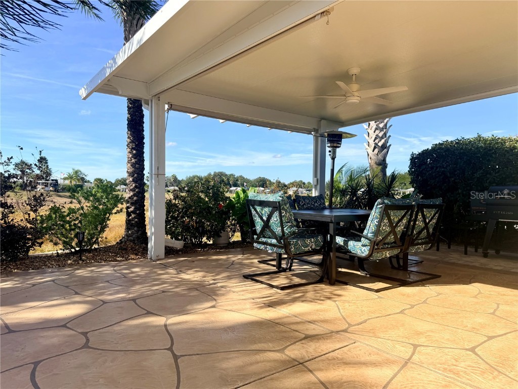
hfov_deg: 71.6
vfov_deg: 56.8
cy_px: 194
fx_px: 359
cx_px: 259
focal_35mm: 24
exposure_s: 1/3953
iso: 80
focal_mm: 6.76
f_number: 1.78
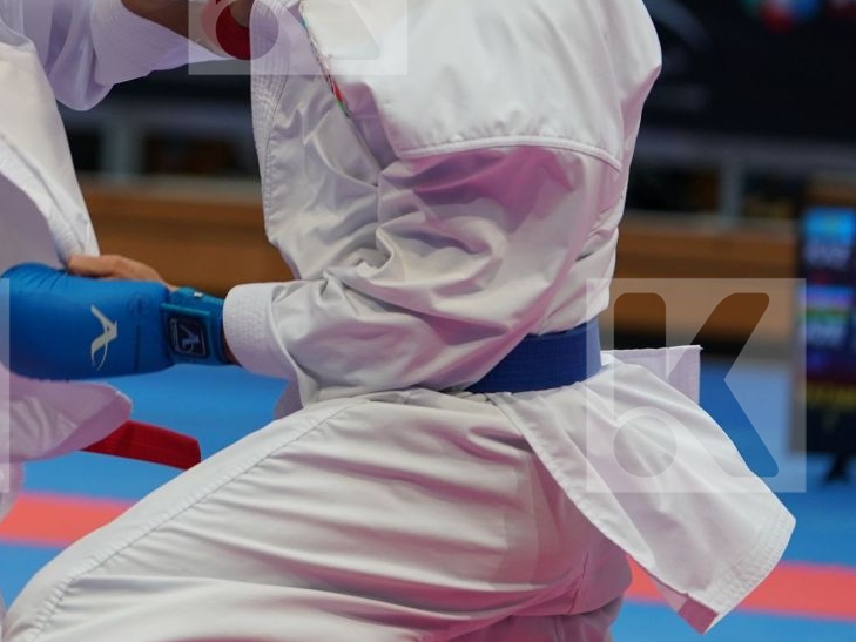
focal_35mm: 235
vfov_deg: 6.3
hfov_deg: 8.4
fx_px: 5812
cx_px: -100
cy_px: -32
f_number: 2.8
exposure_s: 1/1000
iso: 1250
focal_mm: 99
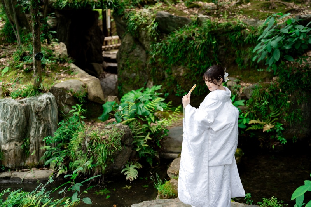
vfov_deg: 27.0
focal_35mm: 50
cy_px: 104
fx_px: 432
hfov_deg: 39.6
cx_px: 156
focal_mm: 50
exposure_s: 1/1250
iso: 160
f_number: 1.8
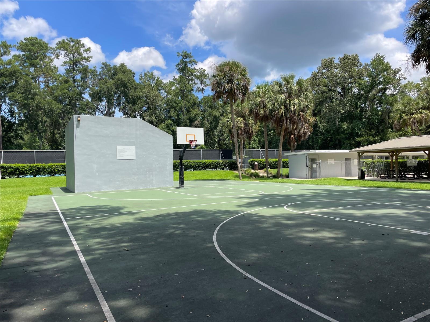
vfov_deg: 53.1
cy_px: 161
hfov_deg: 67.3
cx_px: 215
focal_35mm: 26
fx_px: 323
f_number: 1.6
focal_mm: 4.2
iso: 32
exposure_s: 1/2053
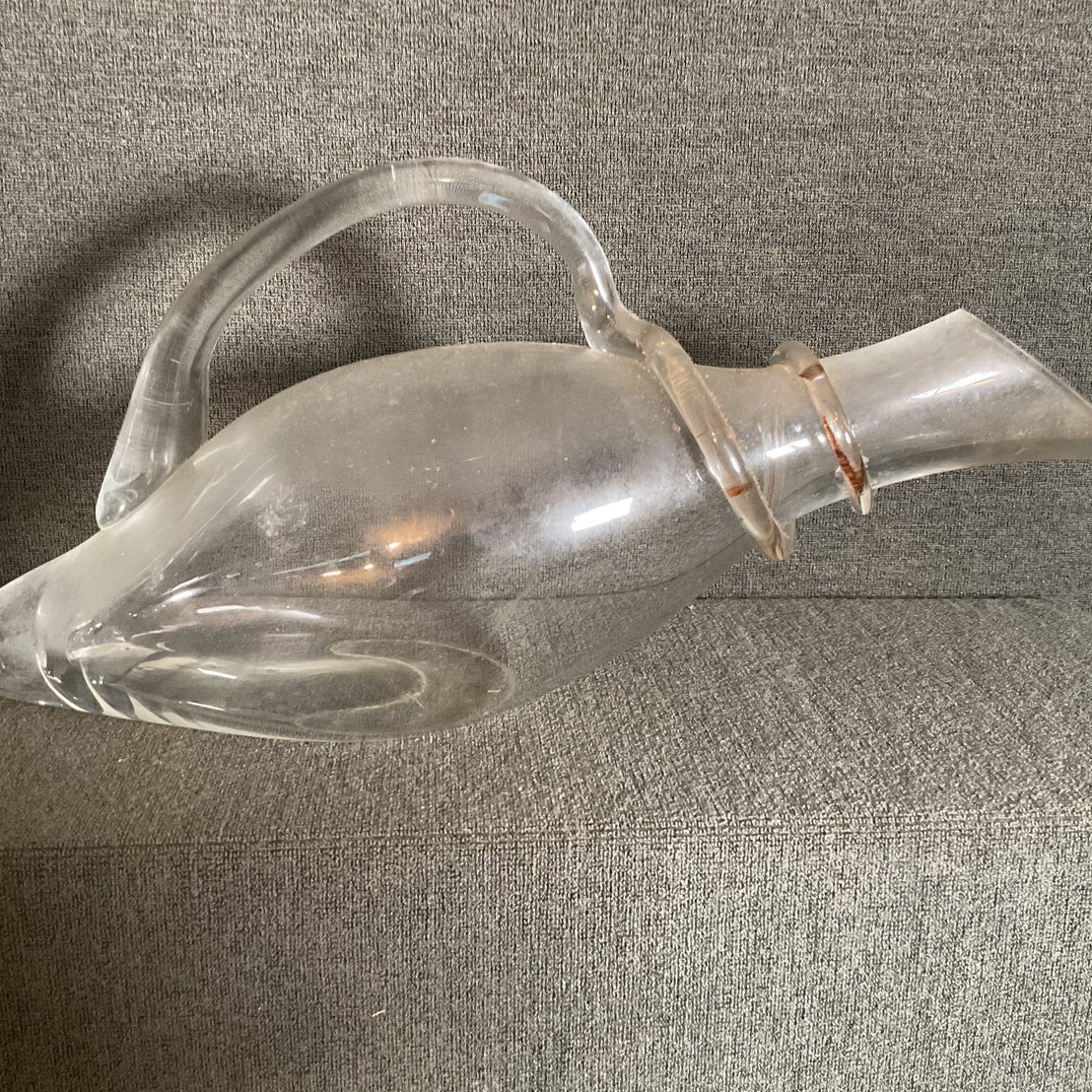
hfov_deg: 47.2
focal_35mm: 35
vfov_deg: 47.2
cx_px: 594
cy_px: 546
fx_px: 1249
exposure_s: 1/60
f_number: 1.8
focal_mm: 3
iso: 250
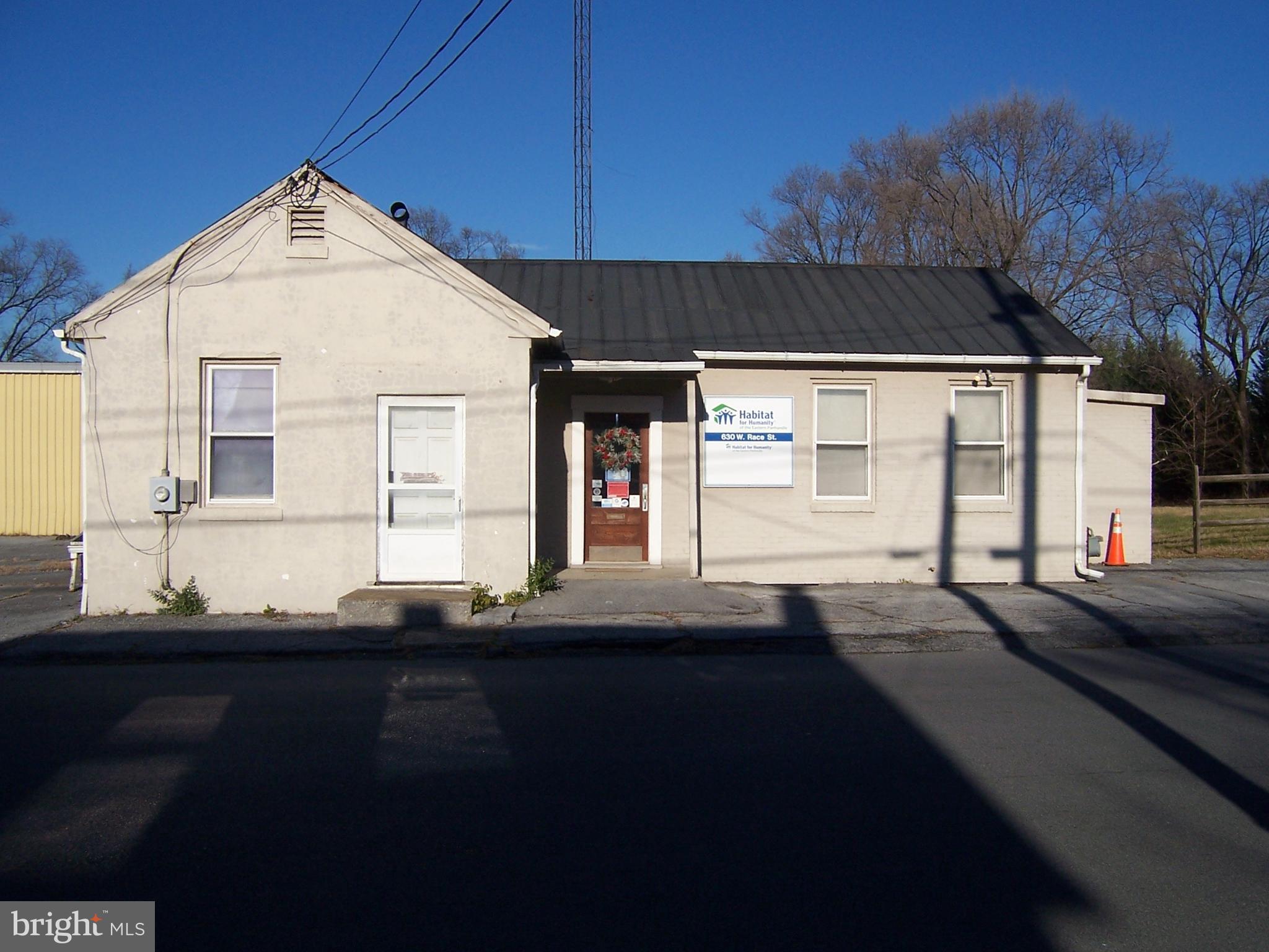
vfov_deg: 42.9
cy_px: 476
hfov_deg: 55.4
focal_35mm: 33
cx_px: 634
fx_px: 1210
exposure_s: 1/750
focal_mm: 5.5
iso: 80
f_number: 5.6
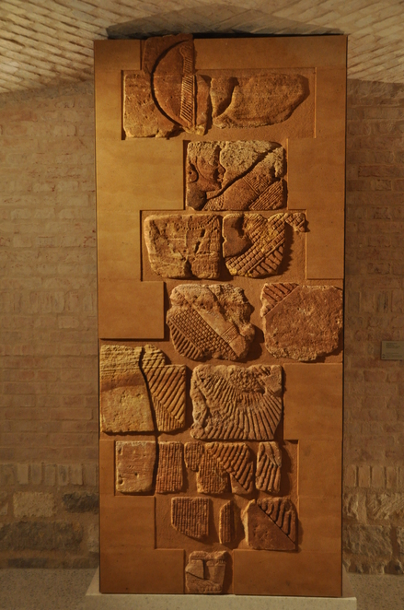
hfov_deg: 31.8
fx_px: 710
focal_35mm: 42
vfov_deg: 46.5
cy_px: 305
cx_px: 202
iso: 1000
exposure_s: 1/60
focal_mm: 28
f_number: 4
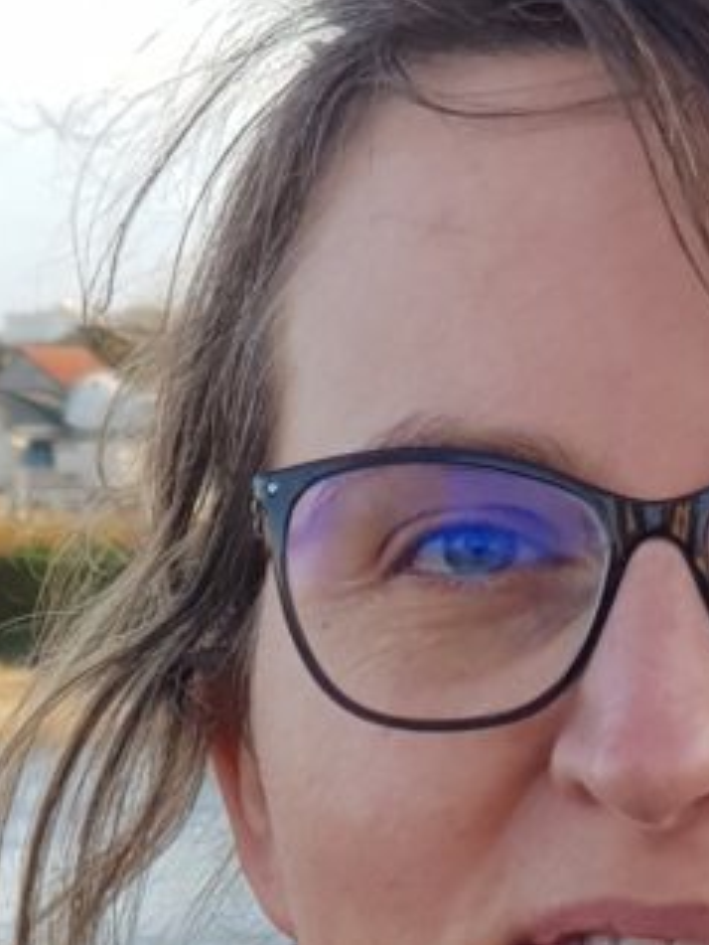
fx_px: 6877
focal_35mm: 252
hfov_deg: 5.9
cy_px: 1702
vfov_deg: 7.6
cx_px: 584
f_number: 2.4
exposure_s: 1/114
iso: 25
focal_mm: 6
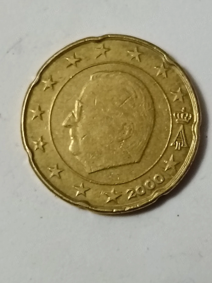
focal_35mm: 109
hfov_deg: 13.6
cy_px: 142
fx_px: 890
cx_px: 106
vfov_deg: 18.0
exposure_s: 1/25.1
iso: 2058
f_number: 1.9
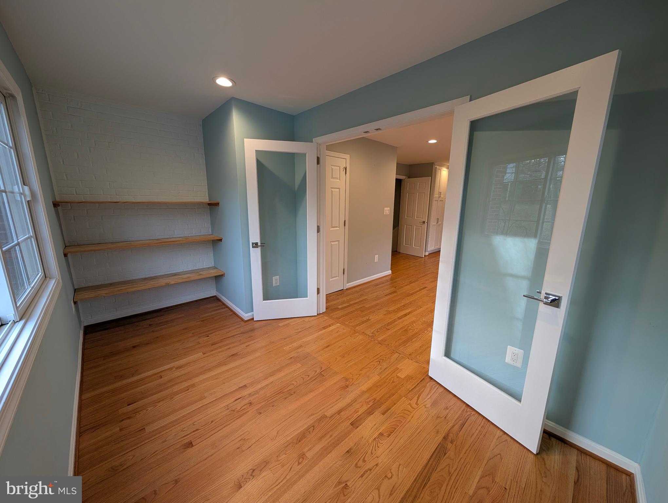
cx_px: 334
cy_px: 252
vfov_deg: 94.6
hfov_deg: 110.5
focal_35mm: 12
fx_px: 232
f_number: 1.7
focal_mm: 2.02
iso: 51
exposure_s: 1/60
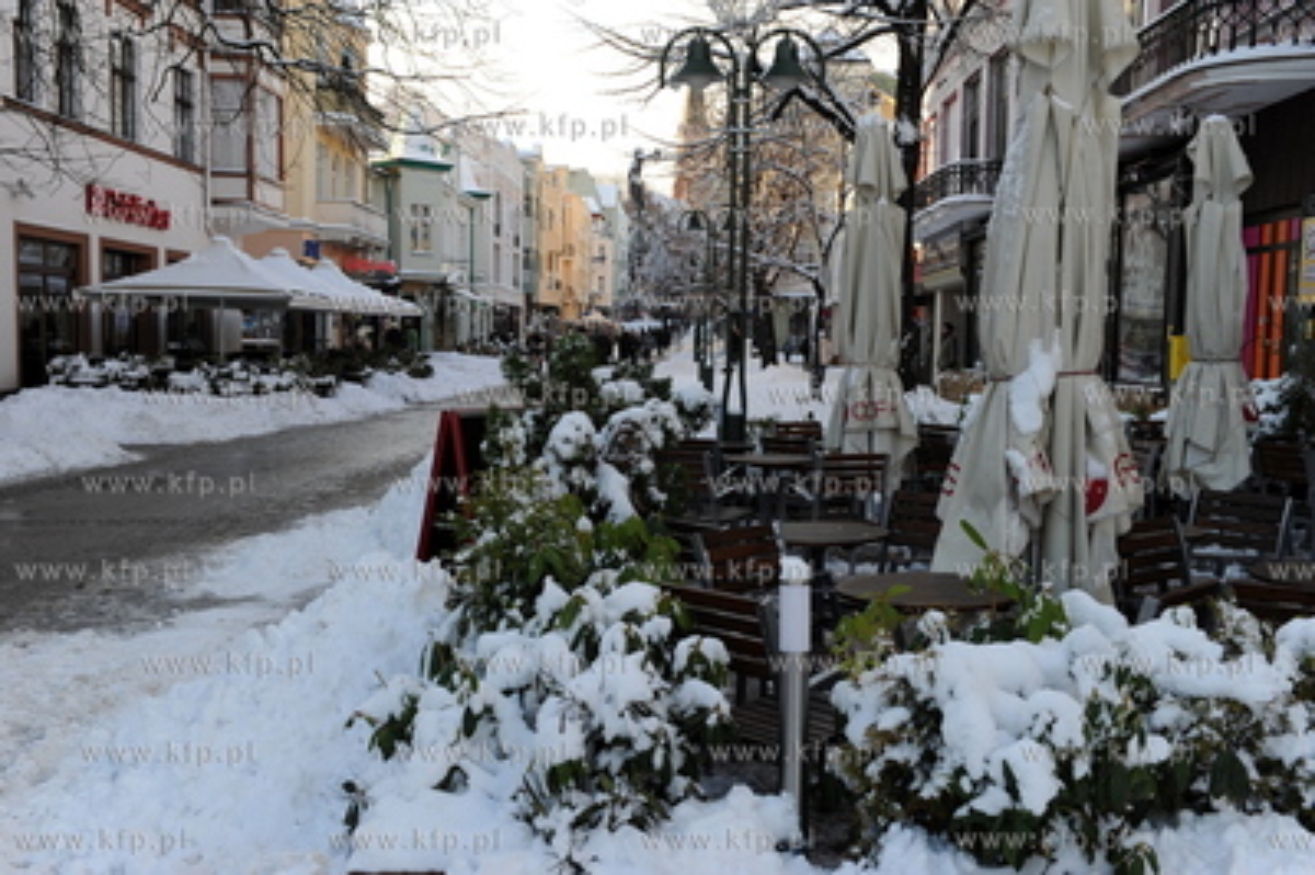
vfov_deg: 35.0
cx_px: 658
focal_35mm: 38
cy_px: 438
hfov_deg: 50.7
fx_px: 1387
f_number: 8
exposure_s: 1/250
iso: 400
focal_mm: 38
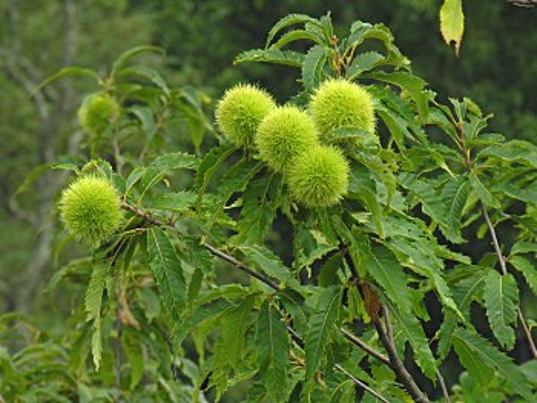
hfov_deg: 5.7
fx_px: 5433
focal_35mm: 350
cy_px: 202
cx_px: 268
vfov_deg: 4.3
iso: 50
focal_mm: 89
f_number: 5.8
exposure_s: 1/60
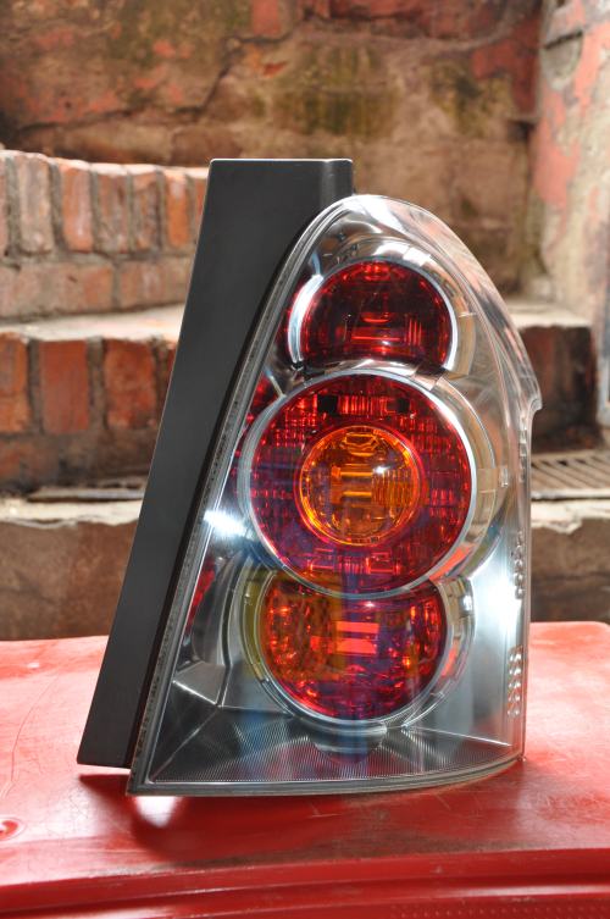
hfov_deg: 26.4
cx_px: 305
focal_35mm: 51
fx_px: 1300
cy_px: 460
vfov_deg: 38.9
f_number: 4.2
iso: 640
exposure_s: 1/80
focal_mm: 34
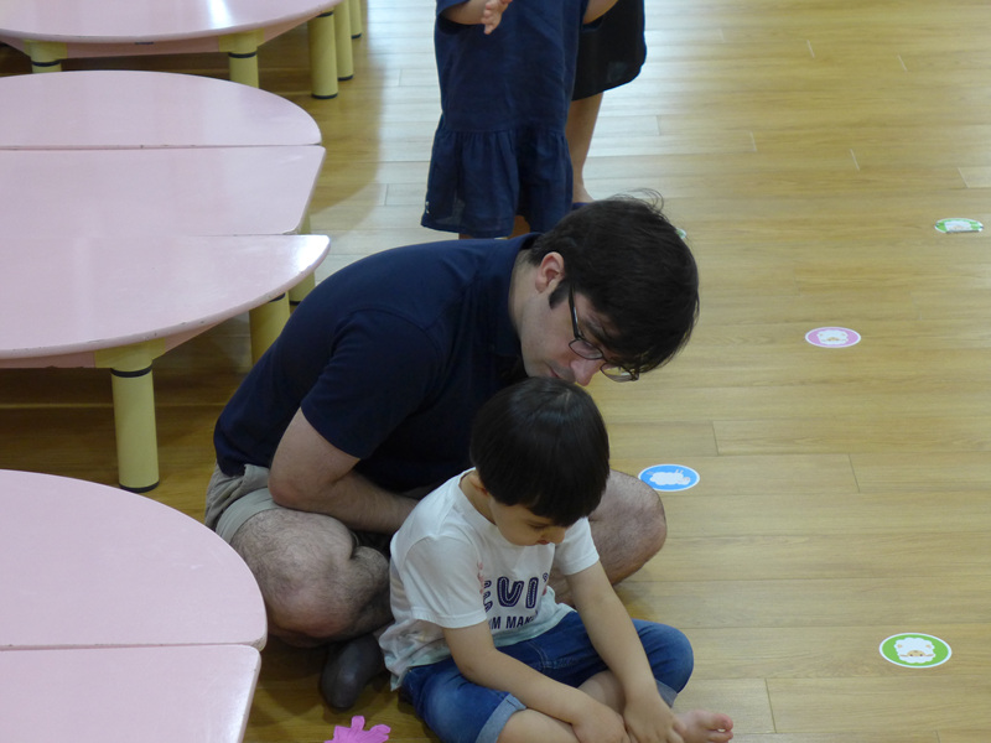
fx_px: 2577
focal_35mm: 90
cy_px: 372
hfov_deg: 21.8
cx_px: 496
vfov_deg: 16.4
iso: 400
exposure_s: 1/125
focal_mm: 17.7
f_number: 2.3
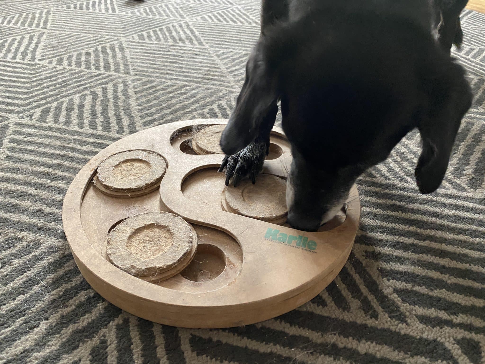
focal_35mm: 26
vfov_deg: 53.1
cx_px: 242
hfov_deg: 67.3
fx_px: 364
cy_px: 182
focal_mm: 4.25
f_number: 1.8
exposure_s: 1/42
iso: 500
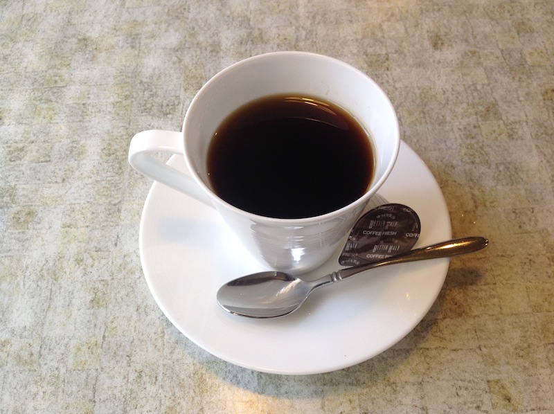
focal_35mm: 35
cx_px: 277
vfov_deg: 40.6
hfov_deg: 52.7
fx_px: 559
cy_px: 207
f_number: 2.4
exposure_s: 1/60
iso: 64
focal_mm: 4.28
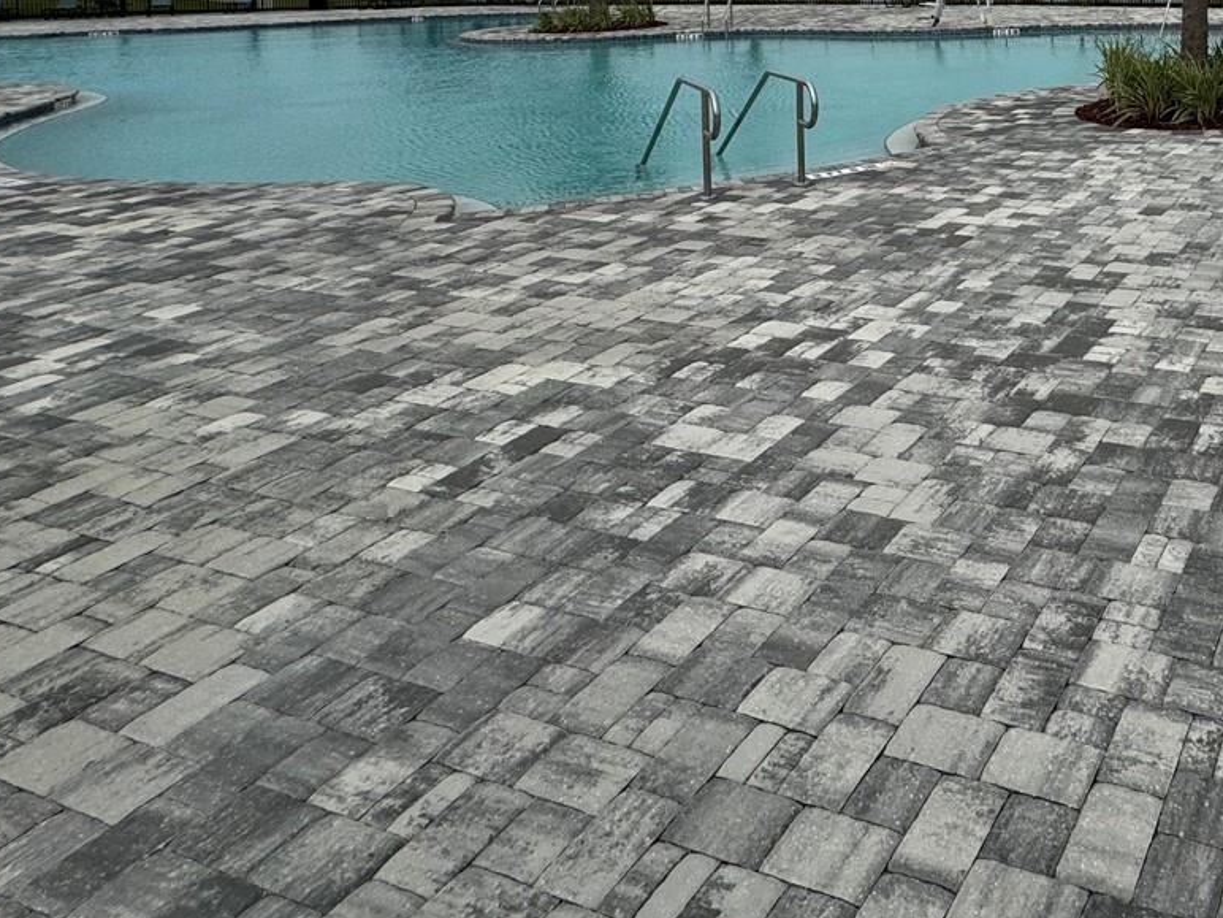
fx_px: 1025
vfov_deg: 41.4
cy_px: -16
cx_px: 1122
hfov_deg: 53.2
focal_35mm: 29
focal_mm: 2.22
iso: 50
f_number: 2.2
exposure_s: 1/2770
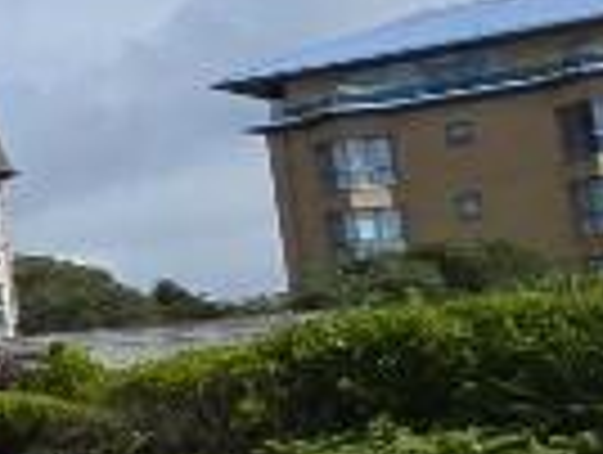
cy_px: 310
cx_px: -1498
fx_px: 1728
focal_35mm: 99
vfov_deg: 15.0
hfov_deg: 9.6
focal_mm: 2.2
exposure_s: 1/4087
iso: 50
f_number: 2.2
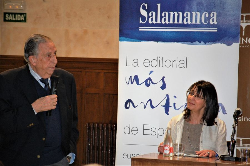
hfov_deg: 13.1
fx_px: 1093
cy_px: 83
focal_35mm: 158
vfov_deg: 8.7
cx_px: 125
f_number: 5.6
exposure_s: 1/60
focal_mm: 105
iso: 560
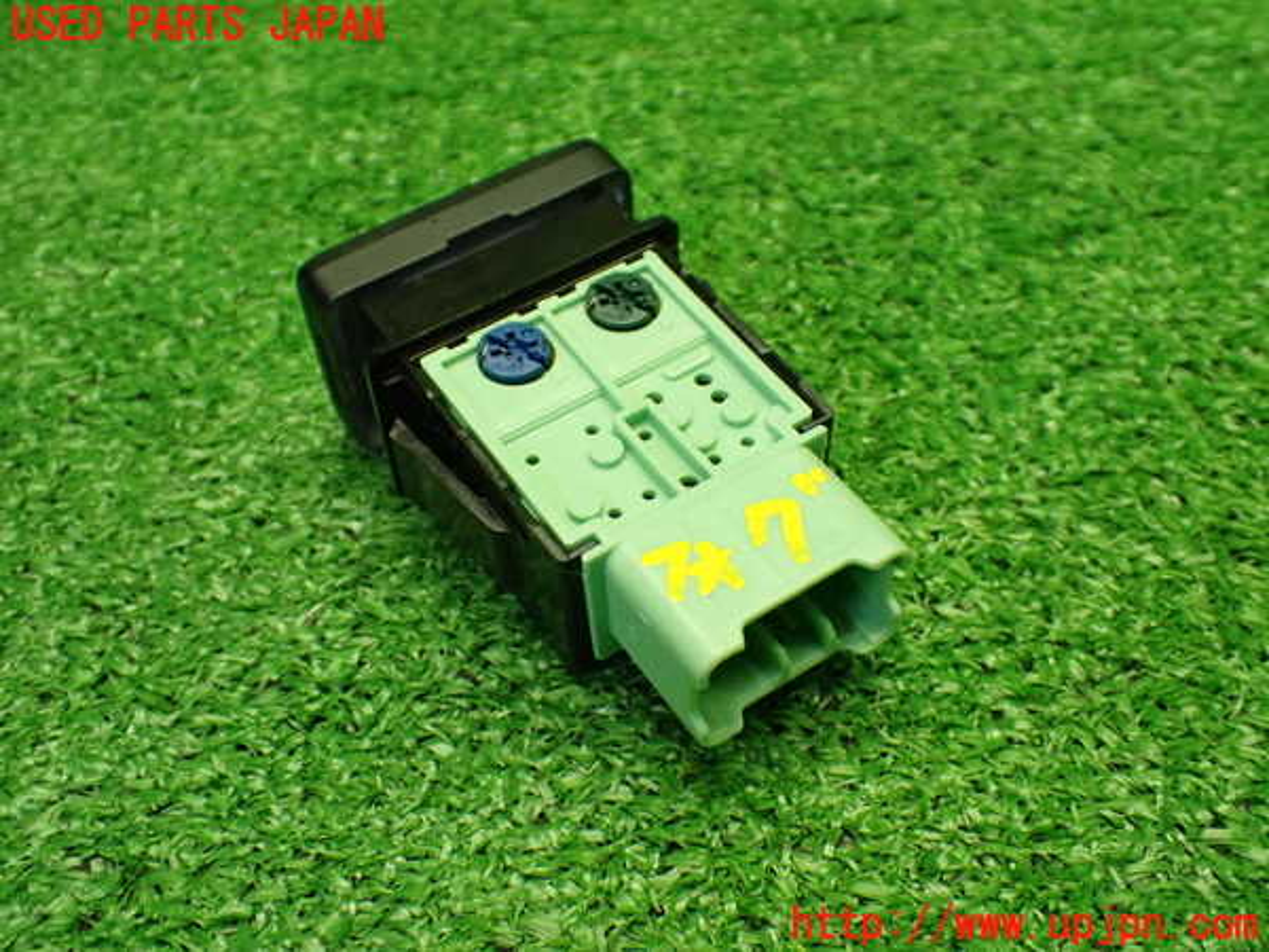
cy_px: 476
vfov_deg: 37.7
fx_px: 1393
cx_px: 634
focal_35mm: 38
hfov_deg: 49.0
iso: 800
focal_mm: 6.83
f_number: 2.7
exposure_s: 1/125
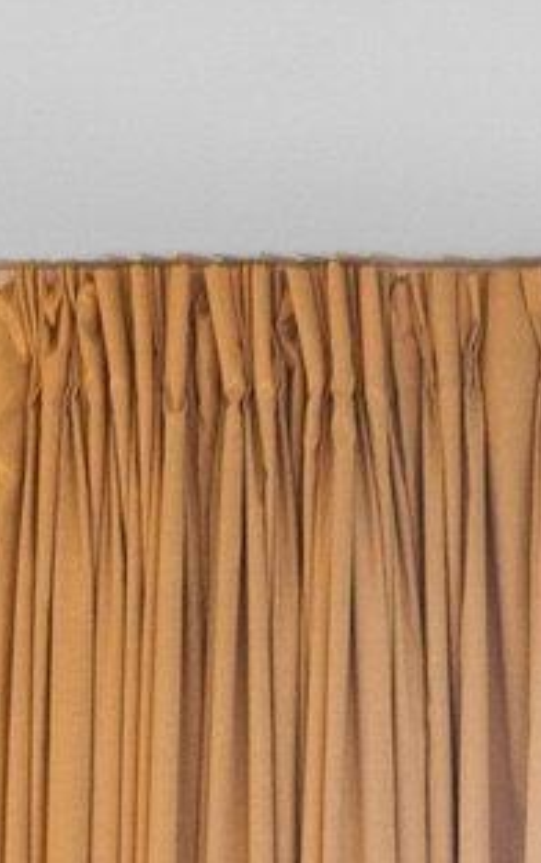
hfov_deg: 5.2
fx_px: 5654
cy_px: 1825
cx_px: 1617
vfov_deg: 8.2
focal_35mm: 240
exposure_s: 1/4
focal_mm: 24
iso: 500
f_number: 8
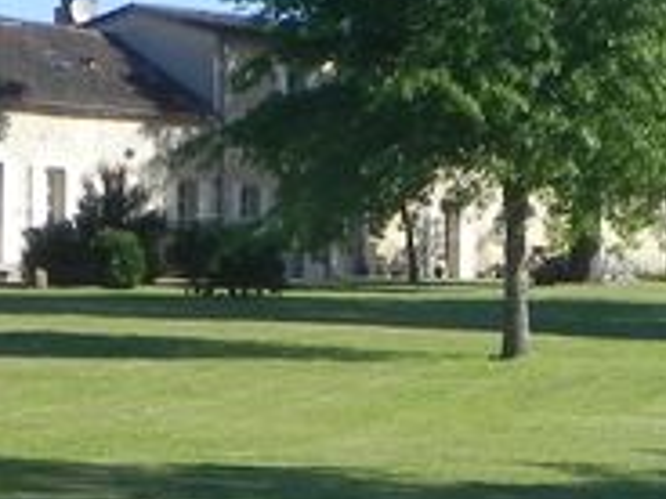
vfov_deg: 7.4
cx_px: 804
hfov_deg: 9.7
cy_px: 159
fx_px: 3848
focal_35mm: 200
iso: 160
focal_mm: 8.2
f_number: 6.3
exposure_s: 1/330
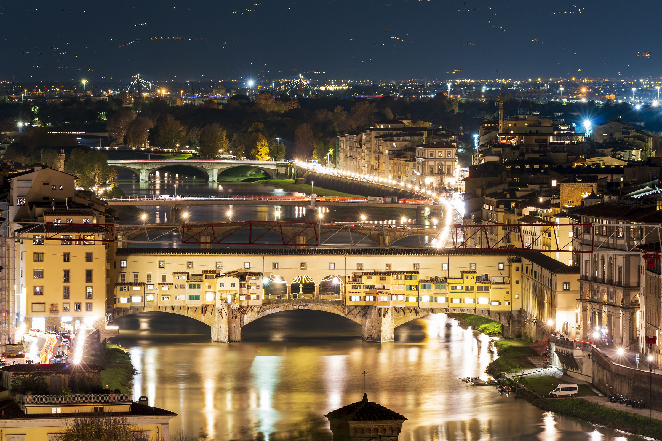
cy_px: 220
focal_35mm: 253
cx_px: 331
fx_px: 4652
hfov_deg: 8.1
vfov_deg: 5.4
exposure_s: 30
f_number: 13
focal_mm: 253
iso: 320
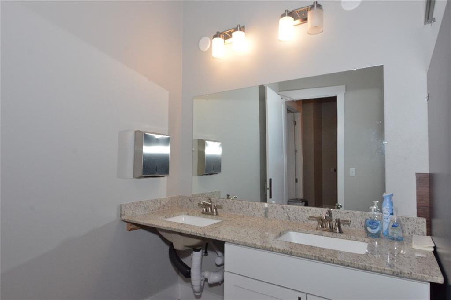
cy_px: 150
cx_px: 226
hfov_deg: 81.2
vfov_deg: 59.5
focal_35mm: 21
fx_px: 263
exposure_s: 1/125
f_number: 11
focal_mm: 14
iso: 1600
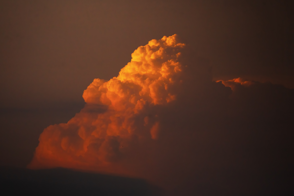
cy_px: 98
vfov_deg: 2.8
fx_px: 4085
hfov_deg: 4.1
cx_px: 147
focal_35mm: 500
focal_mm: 500
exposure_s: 1/800
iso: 800
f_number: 6.7
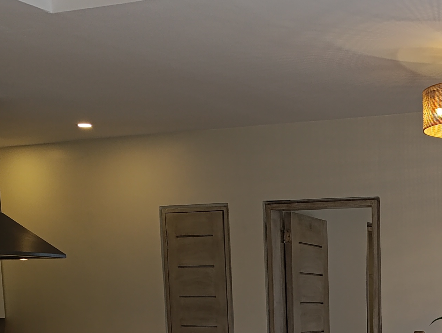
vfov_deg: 18.0
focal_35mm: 74
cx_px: 411
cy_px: 484
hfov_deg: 25.3
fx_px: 946
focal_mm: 6.14
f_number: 1.6
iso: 250
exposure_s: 1/100
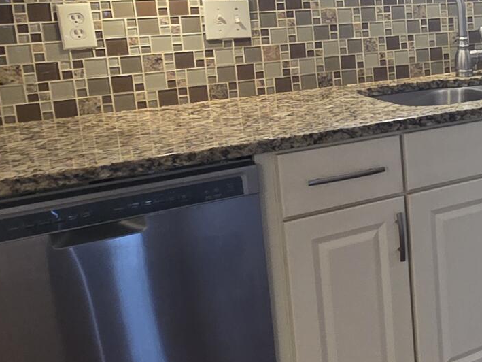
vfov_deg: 26.3
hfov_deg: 25.8
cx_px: 727
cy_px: 98
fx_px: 766
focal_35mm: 55
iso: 400
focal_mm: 2.2
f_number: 1.9
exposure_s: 1/60
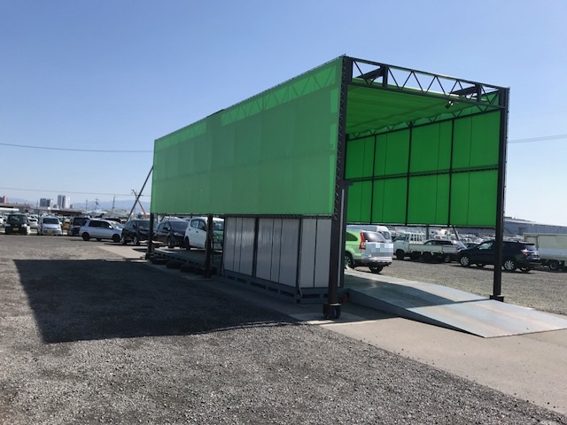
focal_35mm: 28
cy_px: 212
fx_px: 459
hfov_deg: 63.4
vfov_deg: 49.7
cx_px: 284
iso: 20
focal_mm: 3.99
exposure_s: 1/2519
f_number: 1.8
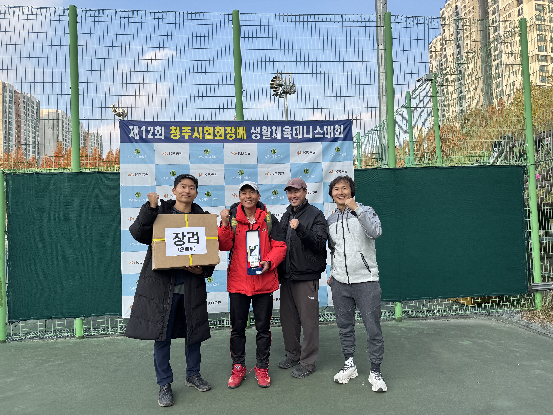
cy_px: 208
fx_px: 383
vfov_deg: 56.8
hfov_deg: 71.6
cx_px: 276
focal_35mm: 24
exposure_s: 1/1215
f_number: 1.78
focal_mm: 6.76
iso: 80
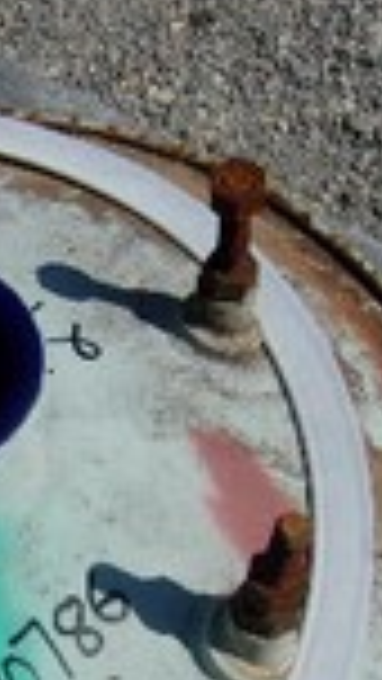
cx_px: -135
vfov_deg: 26.7
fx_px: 1404
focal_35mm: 78
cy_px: 545
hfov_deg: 14.7
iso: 80
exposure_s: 1/240
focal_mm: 4.9
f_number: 10.4
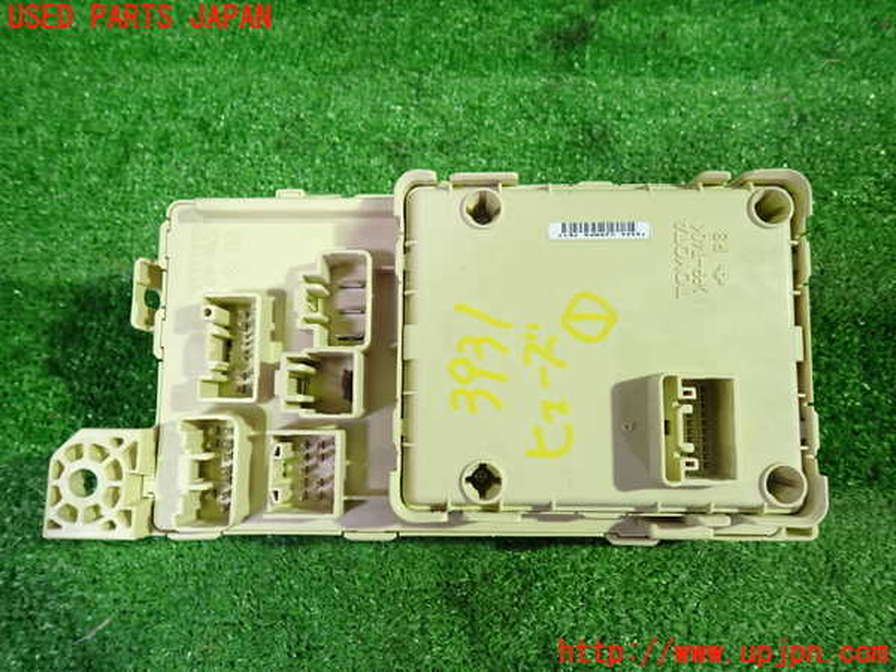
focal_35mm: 25
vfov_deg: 54.9
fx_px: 647
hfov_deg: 69.4
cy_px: 336
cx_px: 448
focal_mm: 4.5
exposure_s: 1/30
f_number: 2
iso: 320
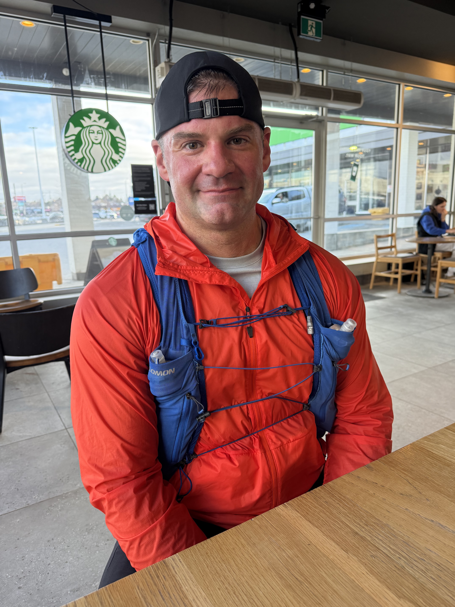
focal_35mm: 24
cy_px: 304
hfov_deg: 56.8
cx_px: 228
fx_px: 421
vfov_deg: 71.6
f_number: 1.78
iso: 160
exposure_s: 1/234
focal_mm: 6.76
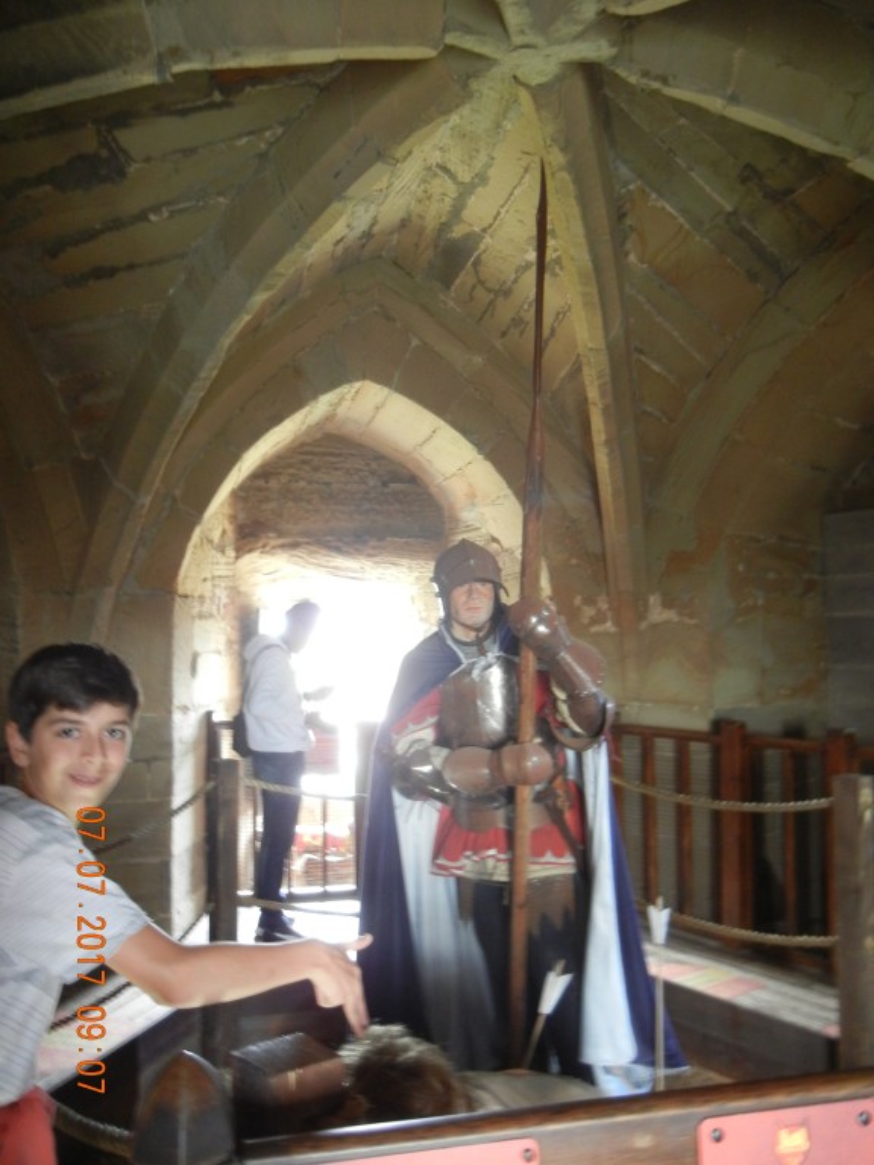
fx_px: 1010
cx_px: 437
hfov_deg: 46.8
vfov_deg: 60.0
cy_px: 582
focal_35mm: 30
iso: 400
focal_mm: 5.4
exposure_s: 1/4.3
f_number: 3.5
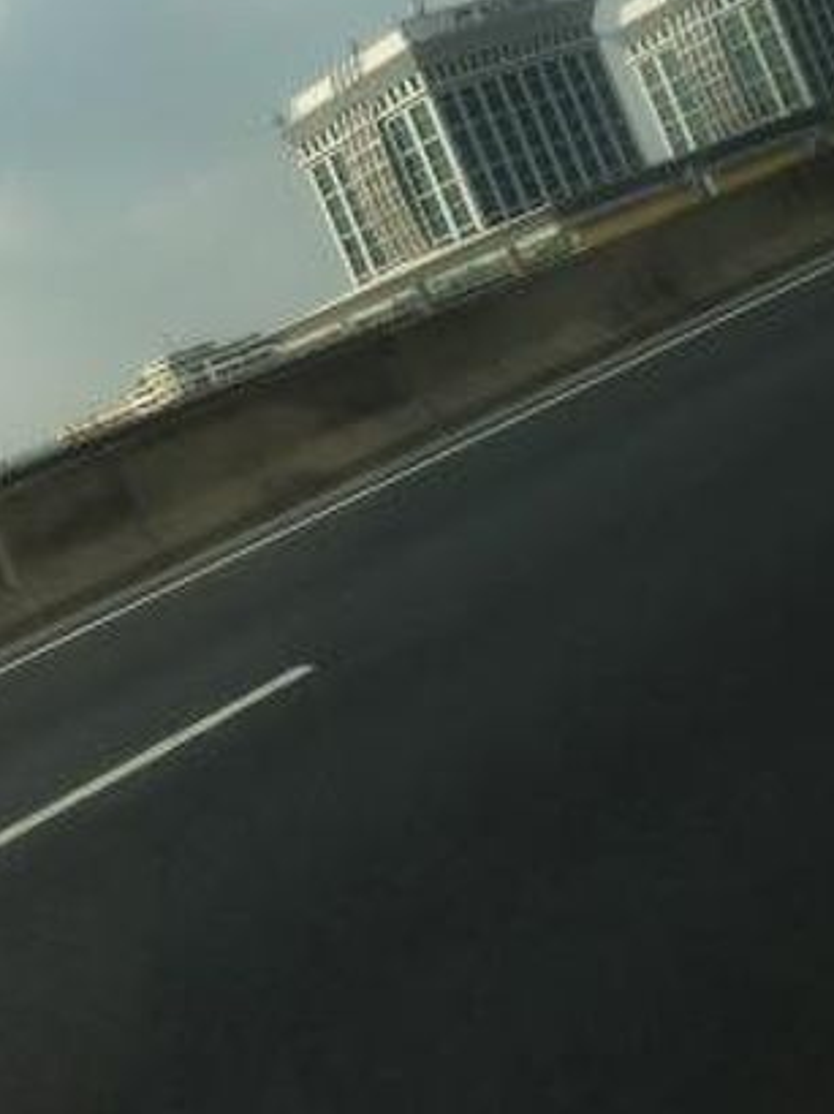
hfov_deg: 30.2
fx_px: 1479
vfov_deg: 41.1
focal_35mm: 46
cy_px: 455
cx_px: 90
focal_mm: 4.15
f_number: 2.2
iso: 32
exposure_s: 1/1582
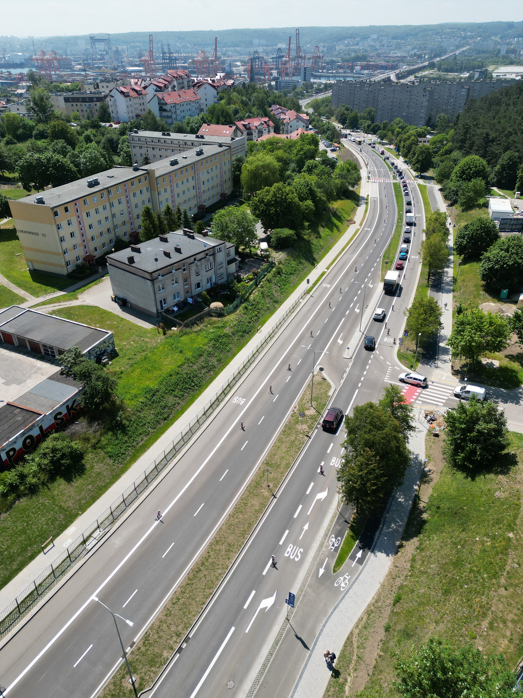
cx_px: 262
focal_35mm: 24
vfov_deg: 71.6
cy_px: 349
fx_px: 483
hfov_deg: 56.8
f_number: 1.7
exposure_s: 1/3000
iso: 150
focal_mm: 6.72
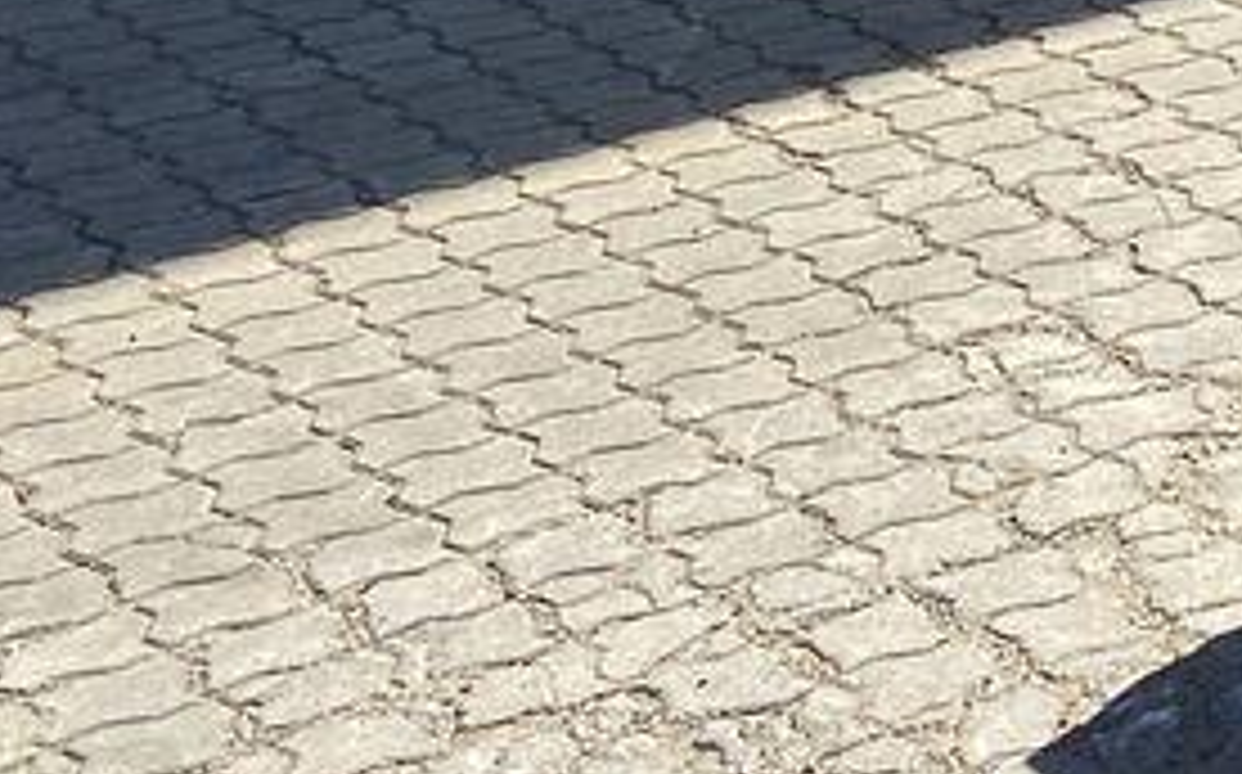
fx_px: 4329
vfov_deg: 9.2
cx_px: 2624
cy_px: -1076
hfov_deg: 13.5
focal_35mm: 128
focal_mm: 4.25
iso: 32
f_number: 1.8
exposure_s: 1/1232
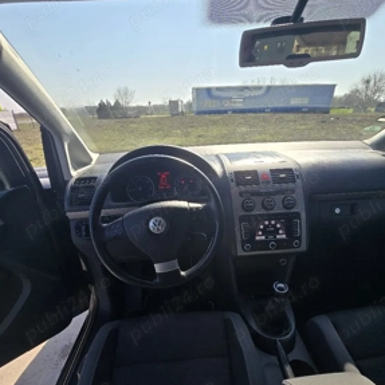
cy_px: 220
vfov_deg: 86.9
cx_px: 199
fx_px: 201
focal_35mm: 16
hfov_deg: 87.4
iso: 50
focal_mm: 2.2
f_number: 2.2
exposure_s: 1/1111
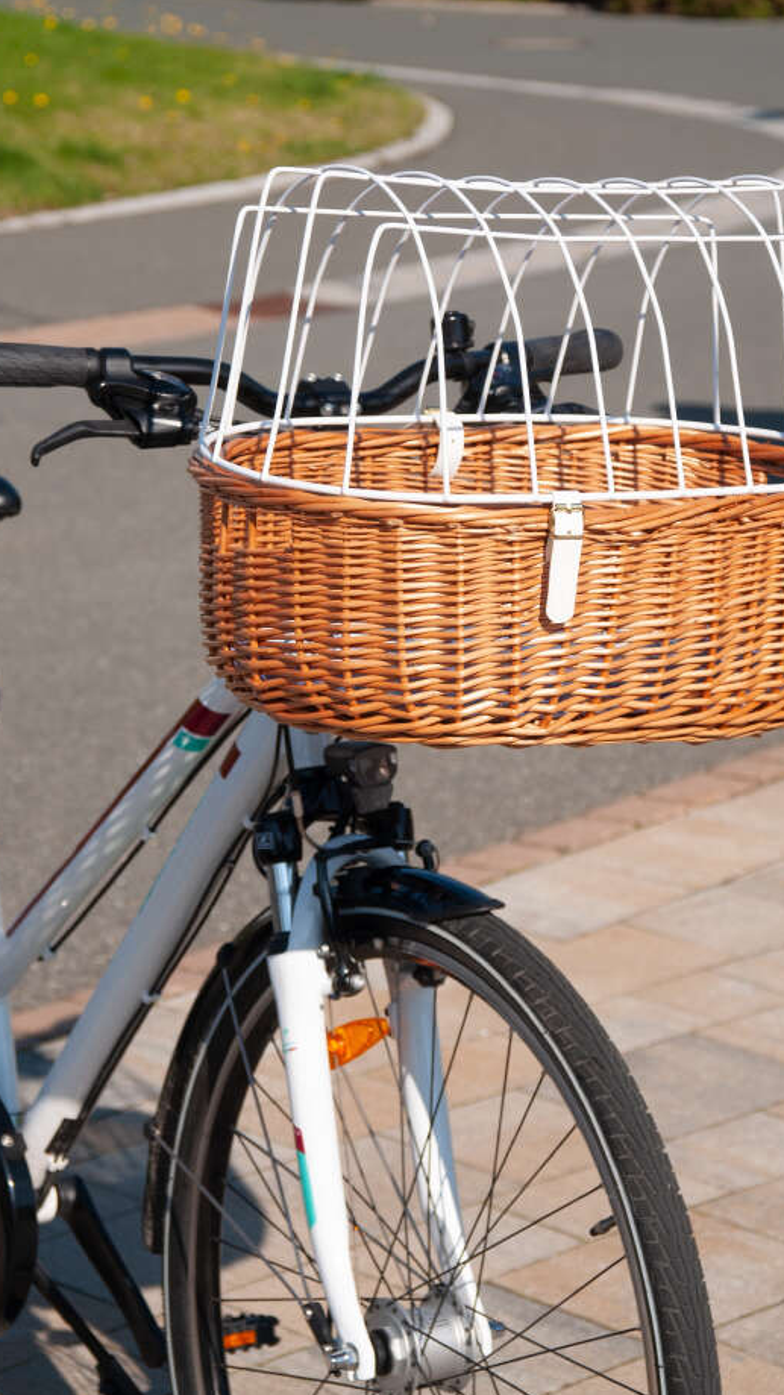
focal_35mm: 111
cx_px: 428
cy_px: 623
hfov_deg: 10.9
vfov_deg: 19.3
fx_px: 4105
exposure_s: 1/1250
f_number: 5
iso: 200
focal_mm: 60
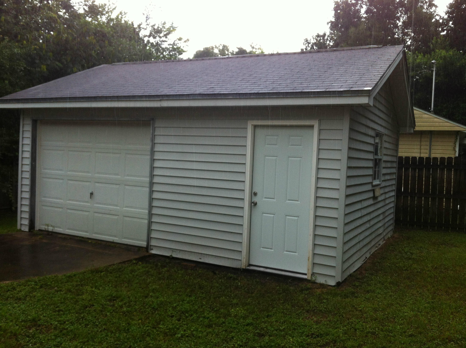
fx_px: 470
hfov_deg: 52.7
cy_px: 174
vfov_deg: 40.6
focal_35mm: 35
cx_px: 233
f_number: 2.8
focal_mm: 3.85
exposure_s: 1/120
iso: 125
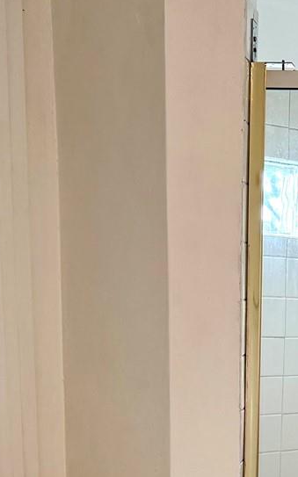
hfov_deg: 16.9
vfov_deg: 25.7
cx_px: 323
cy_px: 508
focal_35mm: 75
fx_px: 975
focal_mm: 6.76
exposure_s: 1/225
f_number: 1.78
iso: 160
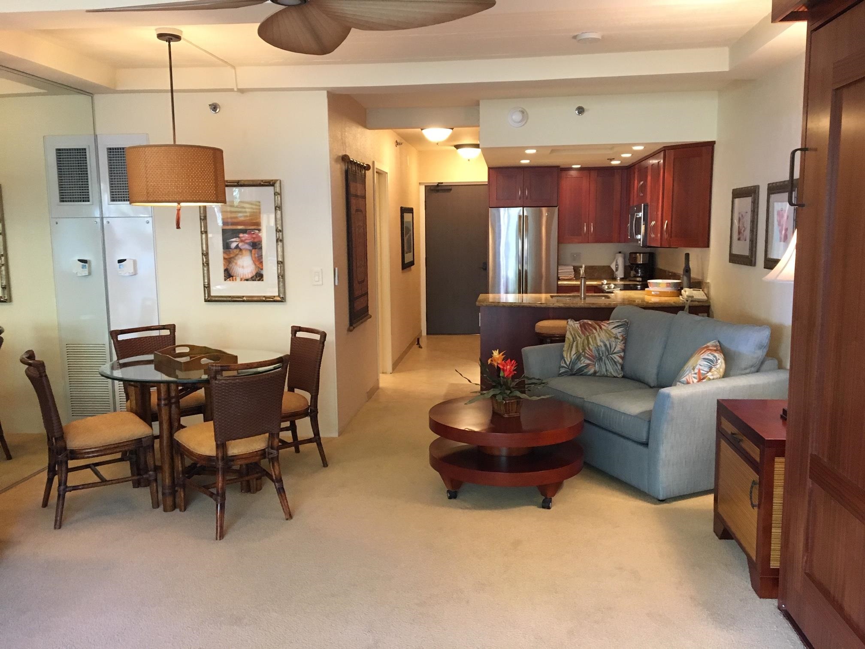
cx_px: 432
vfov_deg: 48.2
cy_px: 324
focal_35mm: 29
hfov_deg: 61.7
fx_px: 725
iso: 160
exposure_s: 1/30
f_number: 2.2
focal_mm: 4.15
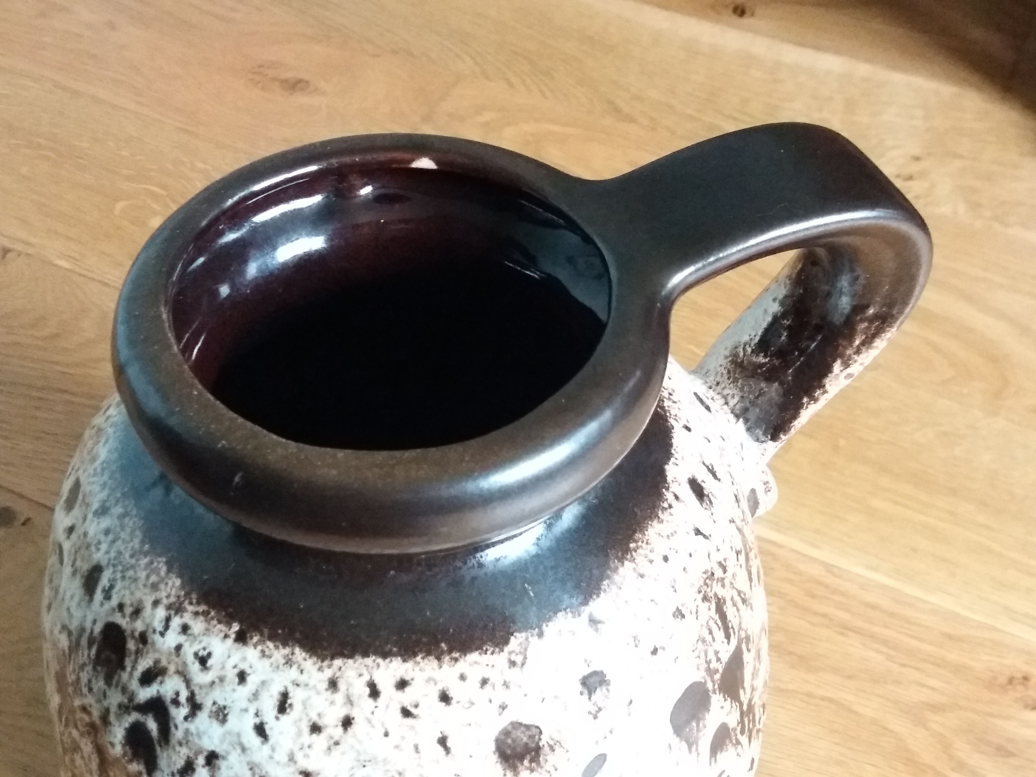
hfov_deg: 63.4
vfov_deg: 49.7
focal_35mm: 28
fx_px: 838
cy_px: 388
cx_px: 518
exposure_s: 1/17
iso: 640
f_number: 1.9
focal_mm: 3.7
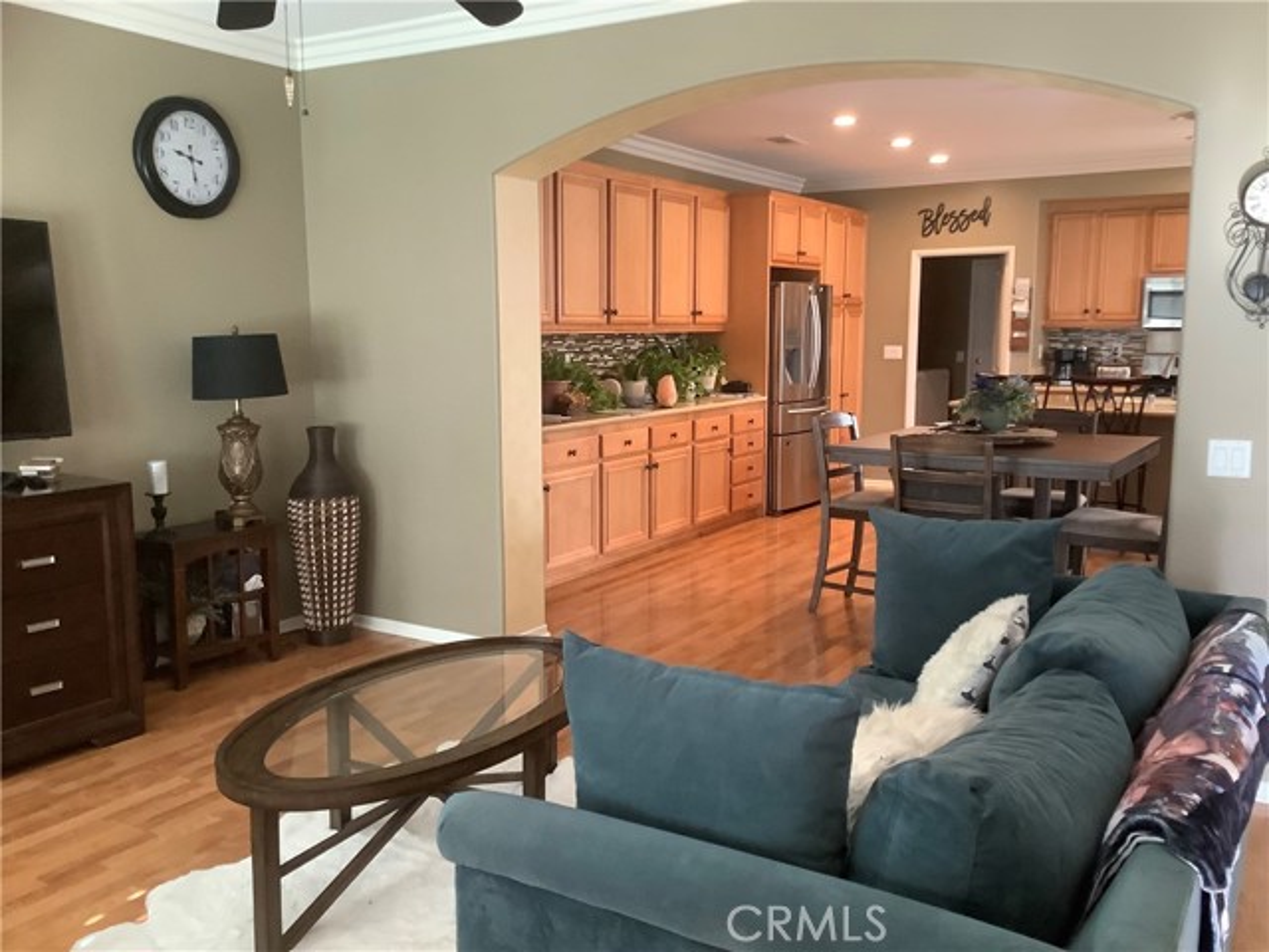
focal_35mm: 31
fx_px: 1136
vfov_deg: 45.4
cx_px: 634
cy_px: 476
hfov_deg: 58.4
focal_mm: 3.3
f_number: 2.4
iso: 320
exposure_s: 1/40
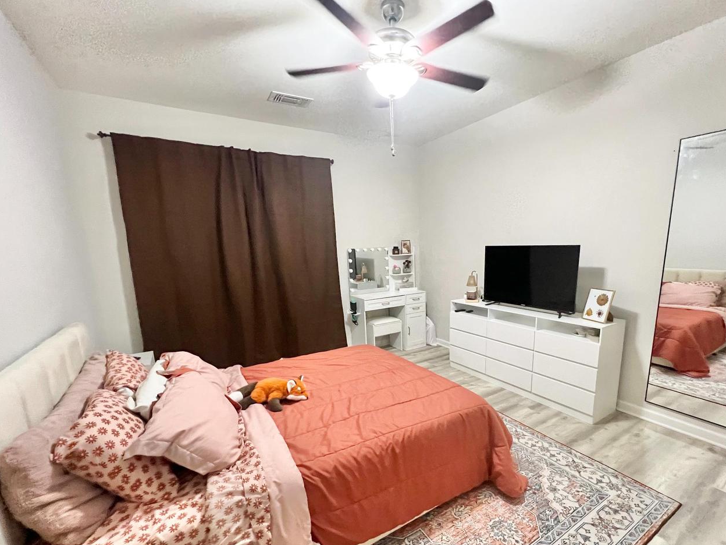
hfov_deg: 97.9
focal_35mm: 15
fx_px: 315
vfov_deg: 81.2
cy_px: 312
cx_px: 398
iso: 1000
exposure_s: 1/60
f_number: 1.8
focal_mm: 1.57
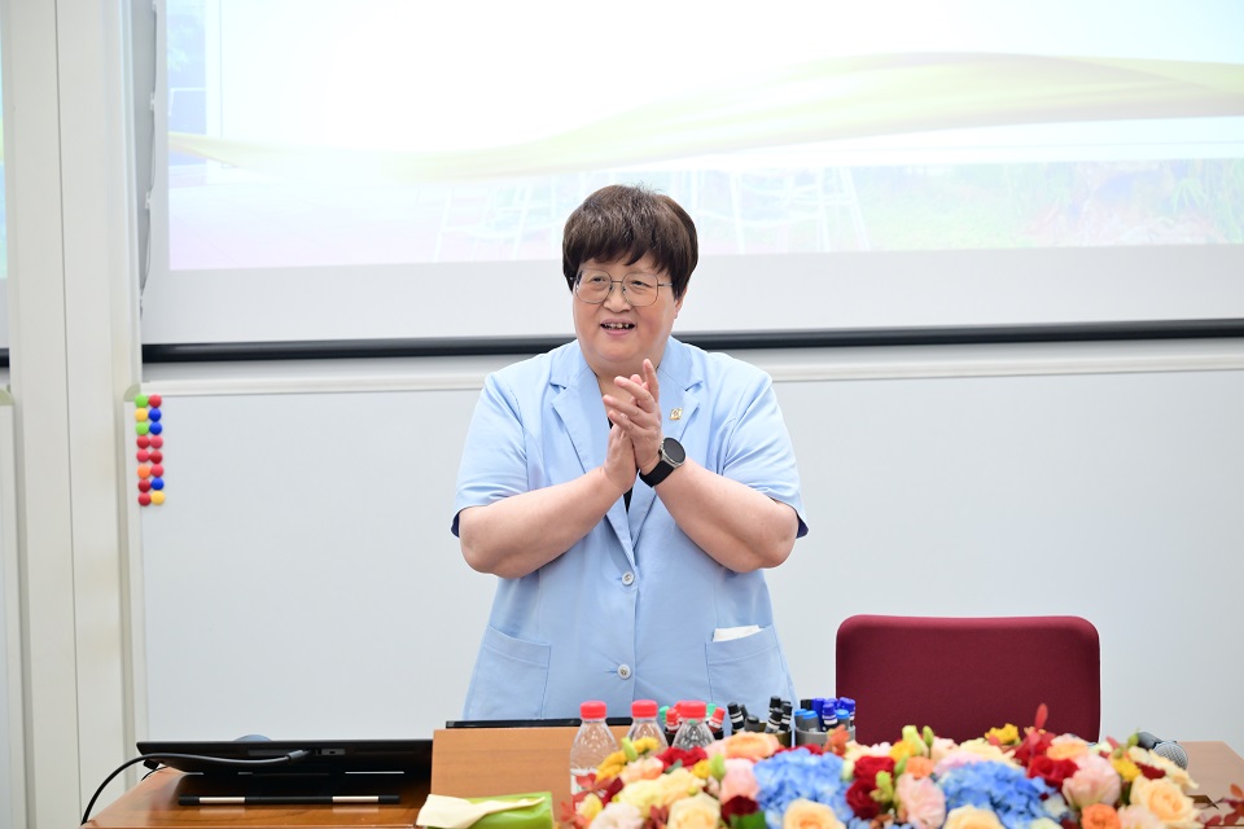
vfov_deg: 19.5
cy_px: 414
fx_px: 2419
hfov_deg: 28.8
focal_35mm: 70
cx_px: 622
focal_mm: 70
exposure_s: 1/160
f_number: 4
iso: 1250
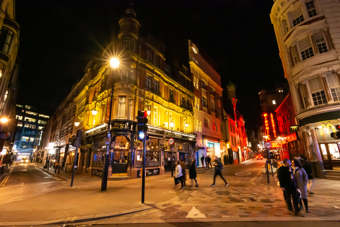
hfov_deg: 95.0
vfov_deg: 72.1
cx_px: 170
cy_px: 114
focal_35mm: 16
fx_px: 156
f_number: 11
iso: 11400
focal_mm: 11
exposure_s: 1/15
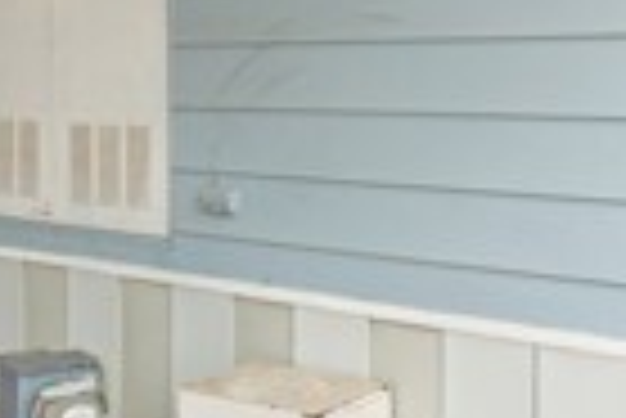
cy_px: 40
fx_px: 1201
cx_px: 126
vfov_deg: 19.4
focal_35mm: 69
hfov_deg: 28.6
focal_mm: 10
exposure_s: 1/60
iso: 100
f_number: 7.1
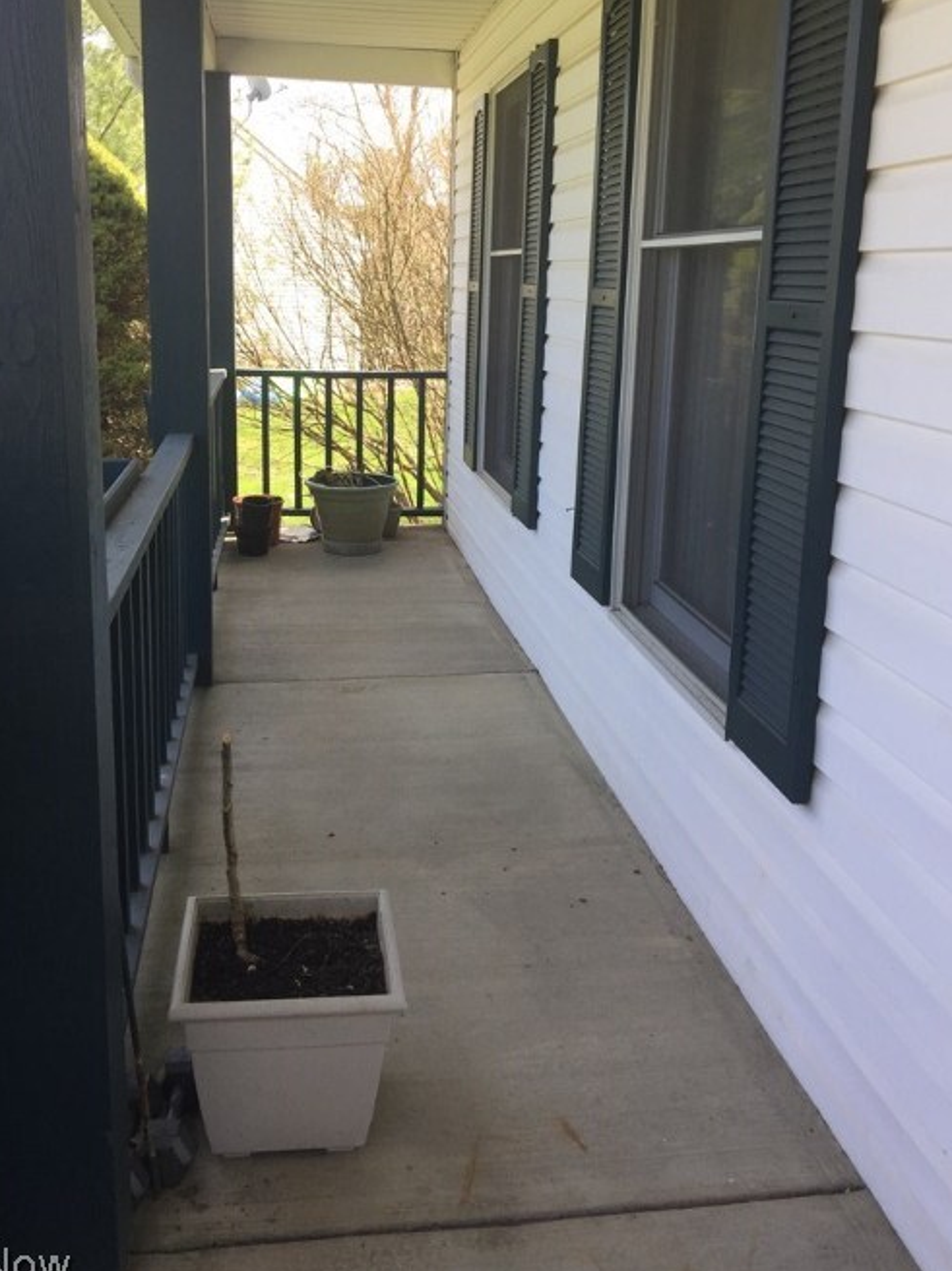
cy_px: 551
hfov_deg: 41.7
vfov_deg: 53.8
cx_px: 428
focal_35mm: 34
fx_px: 1247
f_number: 2.2
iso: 32
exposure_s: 1/257
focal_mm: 4.15
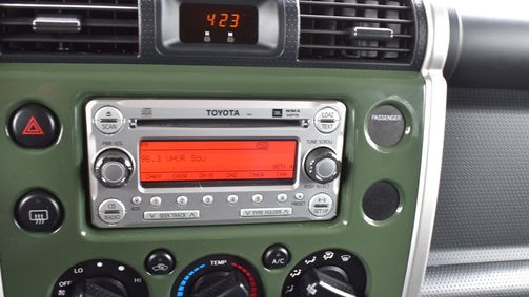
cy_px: 215
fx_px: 617
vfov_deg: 26.8
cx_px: 262
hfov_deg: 46.4
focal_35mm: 44
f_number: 6.3
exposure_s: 1/15
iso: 400
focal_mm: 22
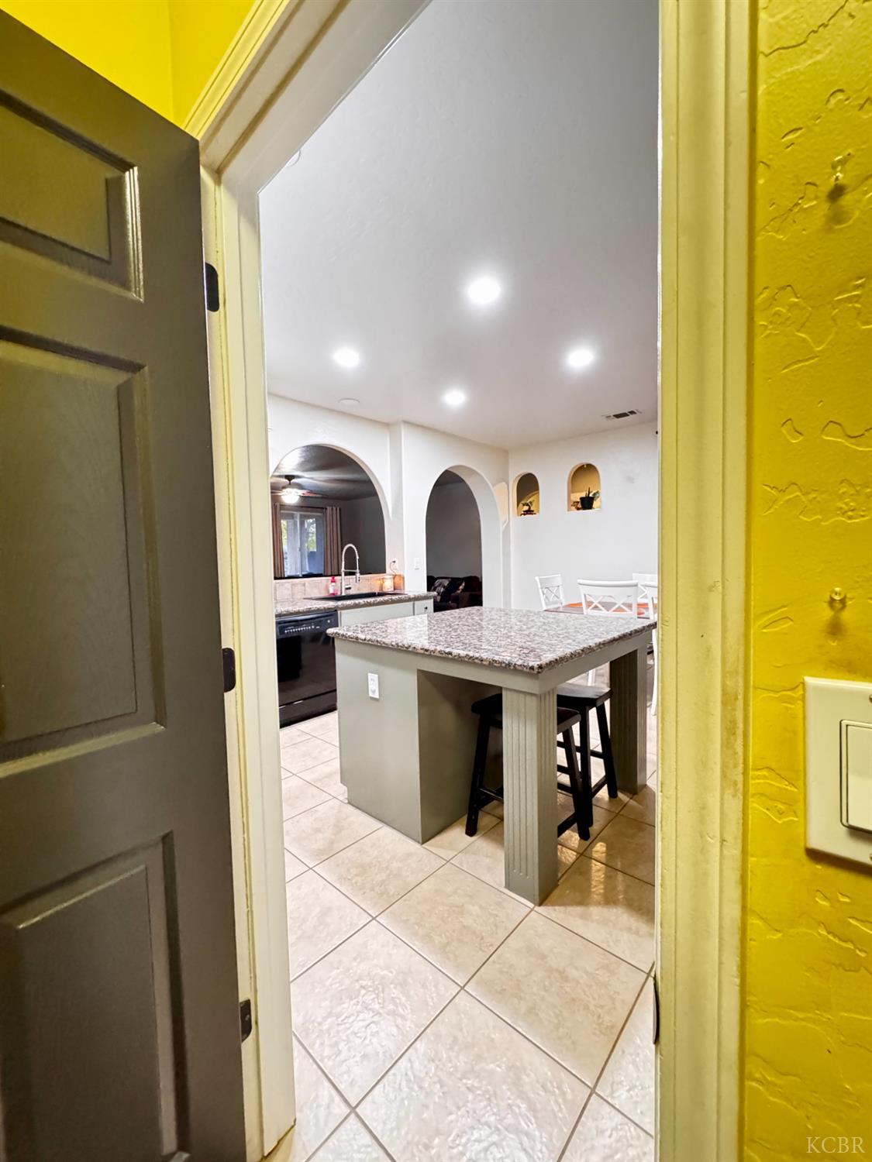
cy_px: 581
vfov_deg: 102.1
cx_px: 436
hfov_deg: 85.7
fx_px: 470
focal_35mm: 14
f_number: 2.2
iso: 1250
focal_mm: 2.22
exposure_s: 1/40
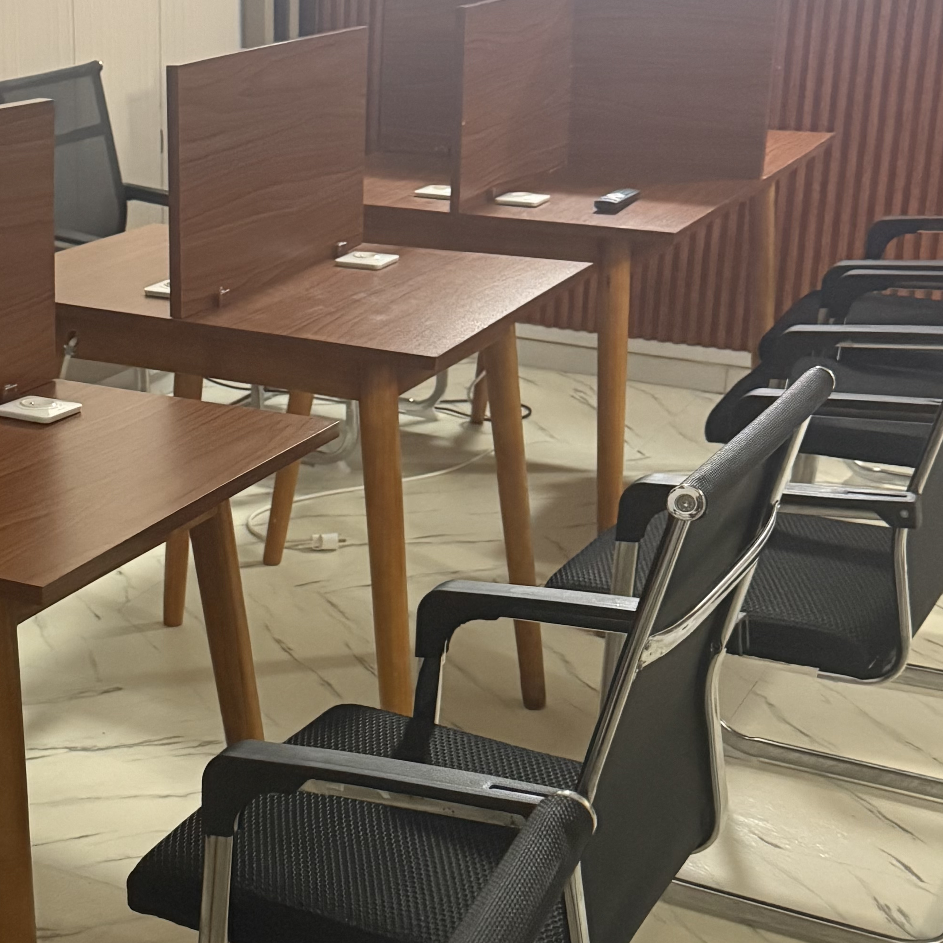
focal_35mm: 61
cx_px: 158
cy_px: 519
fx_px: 1880
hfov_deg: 27.5
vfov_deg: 28.1
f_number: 1.78
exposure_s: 1/53
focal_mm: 6.76
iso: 800
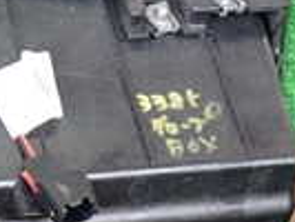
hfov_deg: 13.8
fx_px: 1152
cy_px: 115
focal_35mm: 135
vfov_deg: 11.0
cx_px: -126
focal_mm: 5.4
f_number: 2.3
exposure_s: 1/40
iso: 200
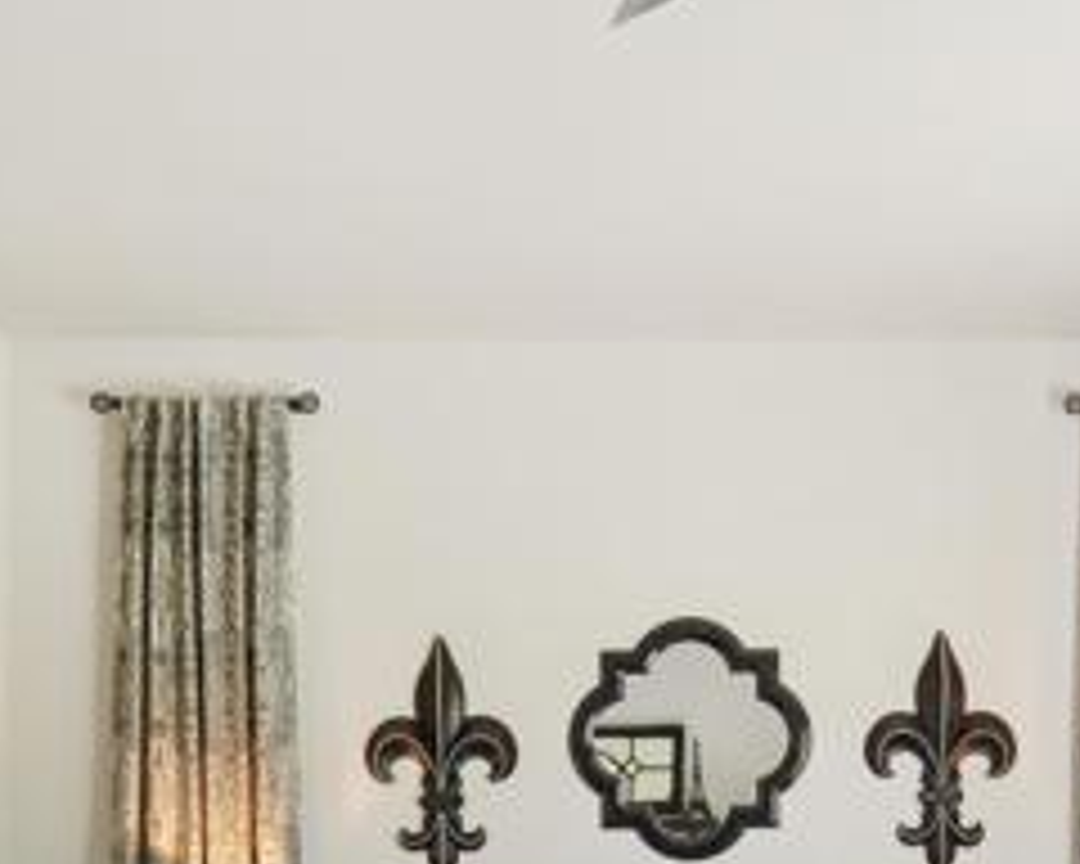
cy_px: 871
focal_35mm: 60
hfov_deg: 31.3
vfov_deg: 24.2
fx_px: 1918
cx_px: 702
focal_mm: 24
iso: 320
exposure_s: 1/50
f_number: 8
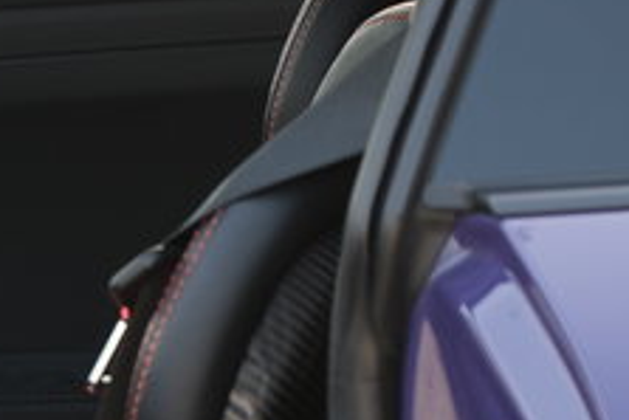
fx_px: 6014
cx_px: -764
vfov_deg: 4.0
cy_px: 765
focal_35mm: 344
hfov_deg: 5.8
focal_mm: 50
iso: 160
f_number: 4.8
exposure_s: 1/75
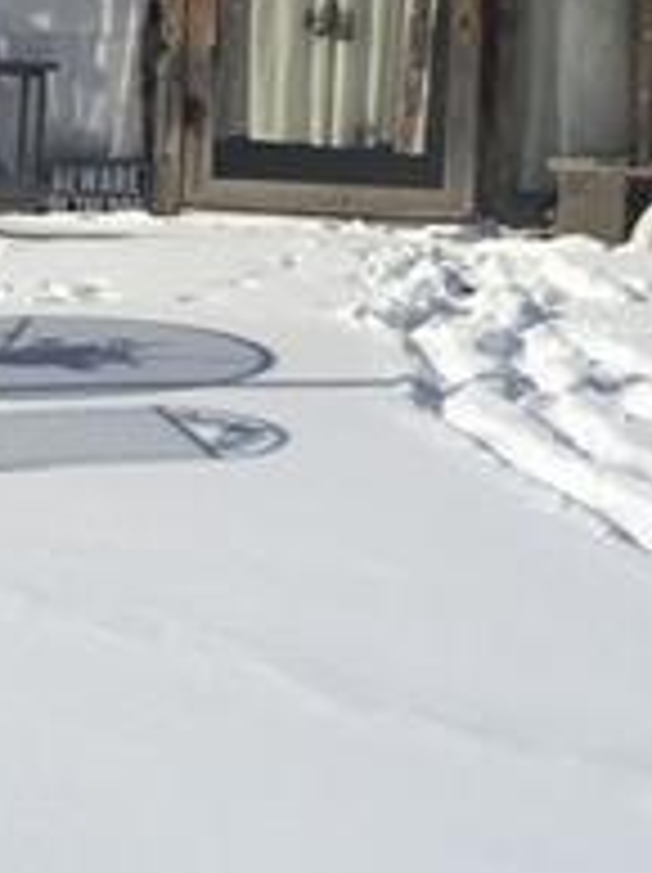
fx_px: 2894
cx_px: -130
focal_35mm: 115
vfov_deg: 17.0
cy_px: 189
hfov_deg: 12.5
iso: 32
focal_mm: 4.15
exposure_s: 1/7937
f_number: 2.2
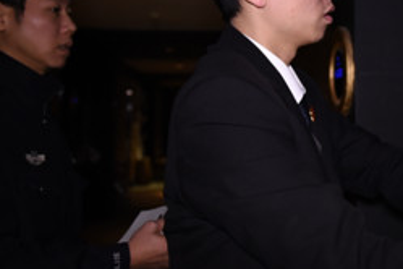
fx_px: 593
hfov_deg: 35.5
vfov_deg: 25.1
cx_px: 354
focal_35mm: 53
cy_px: 56
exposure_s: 1/250
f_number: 2.8
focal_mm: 24
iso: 1600
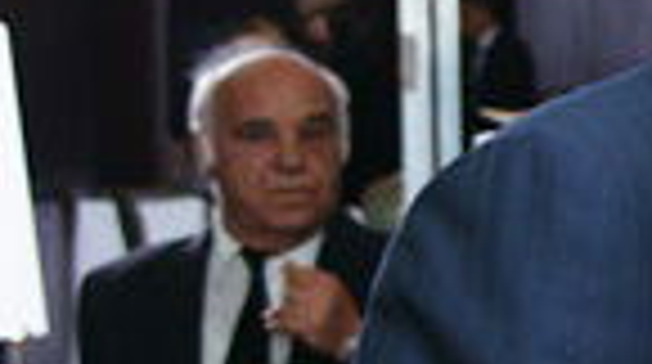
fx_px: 3504
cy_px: -13
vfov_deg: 5.9
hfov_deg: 9.4
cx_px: 1610
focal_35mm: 203
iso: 640
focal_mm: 35
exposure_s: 1/100
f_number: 5.6
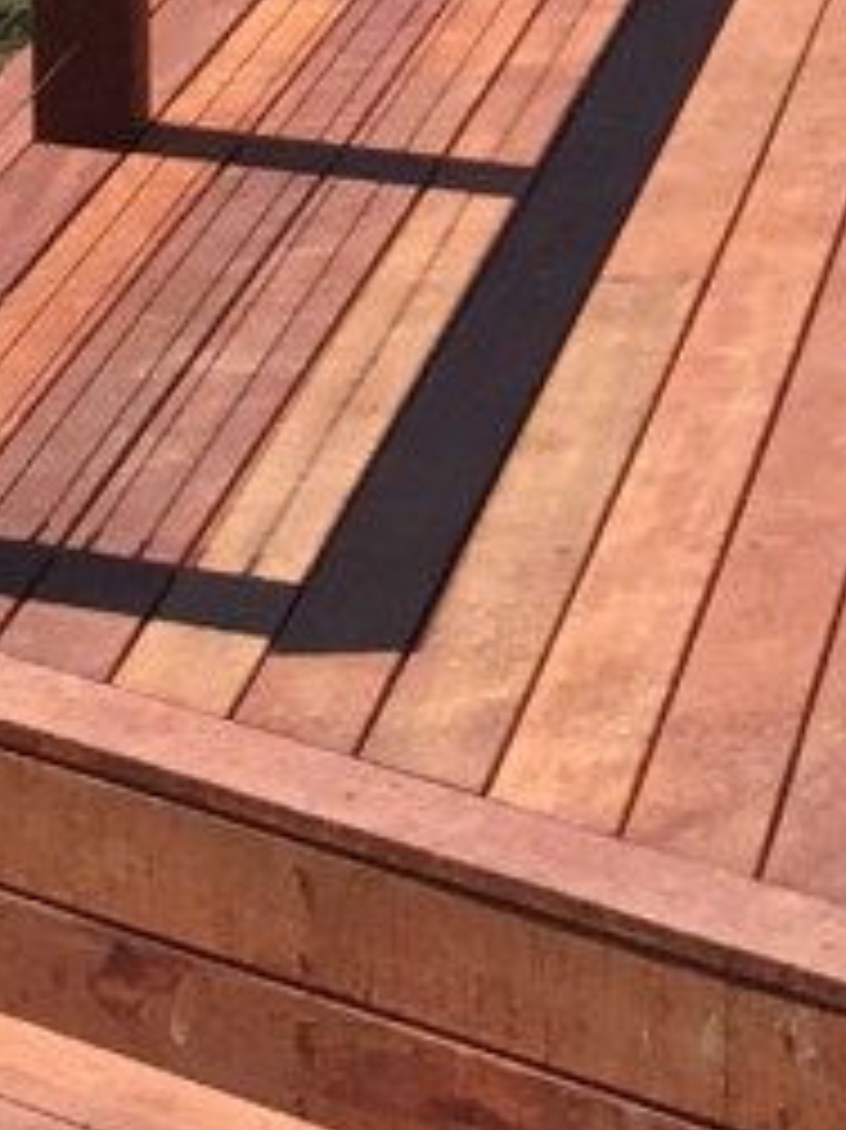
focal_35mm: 222
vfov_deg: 8.6
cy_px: -734
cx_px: 2074
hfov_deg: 6.4
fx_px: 7240
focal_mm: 4.15
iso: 32
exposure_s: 1/1364
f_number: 2.2
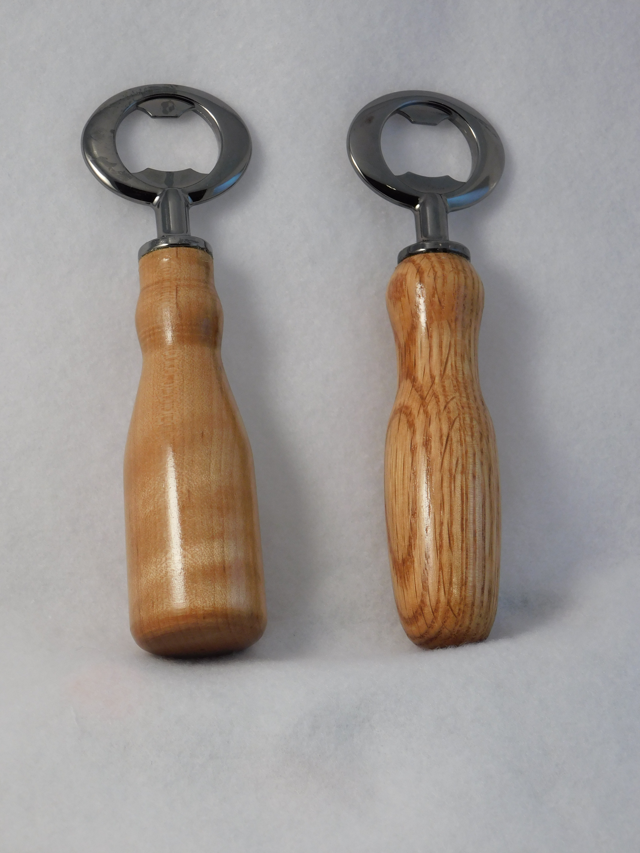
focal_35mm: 91
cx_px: 320
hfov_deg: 16.2
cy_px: 426
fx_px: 2243
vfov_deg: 21.5
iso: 125
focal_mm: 16.1
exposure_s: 1/15
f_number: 4.5
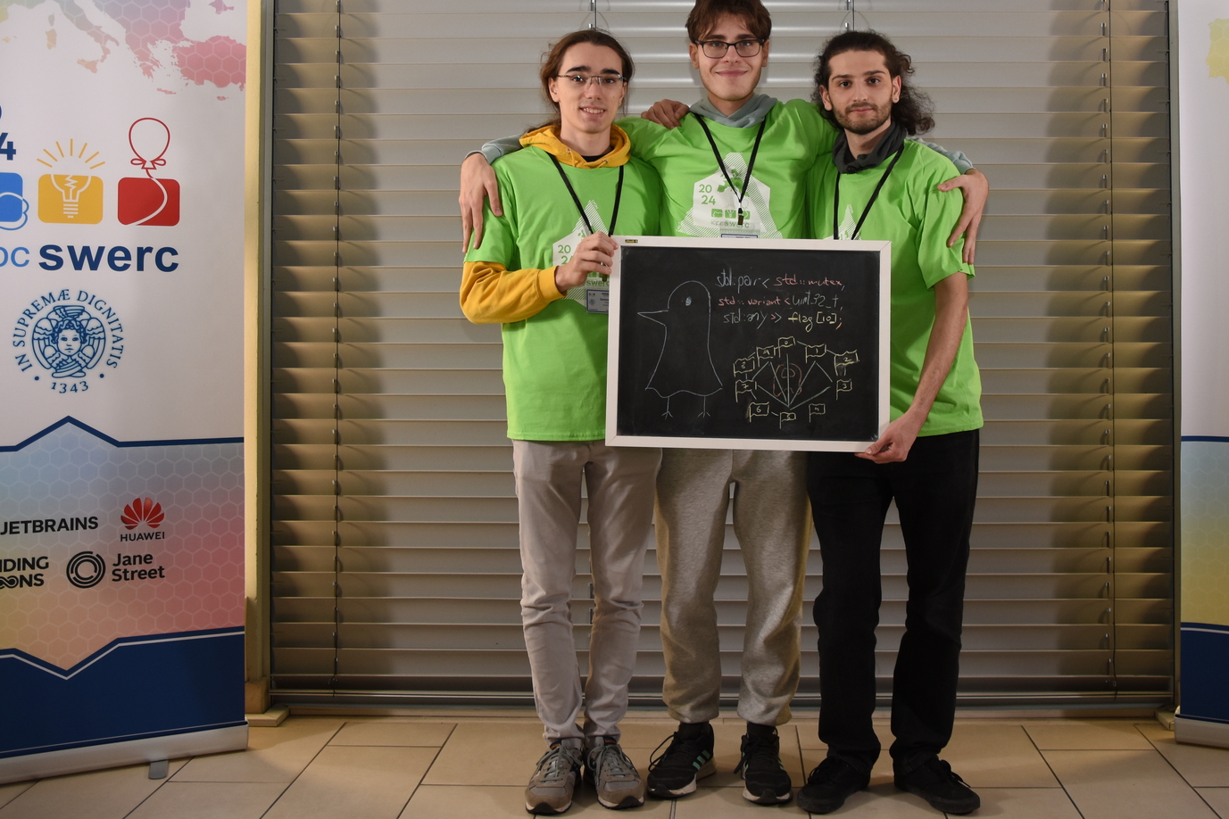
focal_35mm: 46
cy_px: 252
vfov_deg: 29.0
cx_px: 707
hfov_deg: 42.6
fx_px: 1570
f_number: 3.8
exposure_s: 1/80
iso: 400
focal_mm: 22
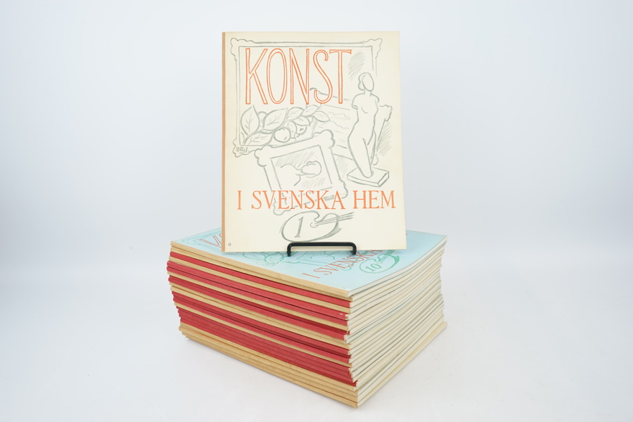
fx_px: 580
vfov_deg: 40.0
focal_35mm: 33
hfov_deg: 57.2
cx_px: 316
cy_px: 211
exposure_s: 1/80
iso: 100
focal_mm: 33
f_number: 4.5
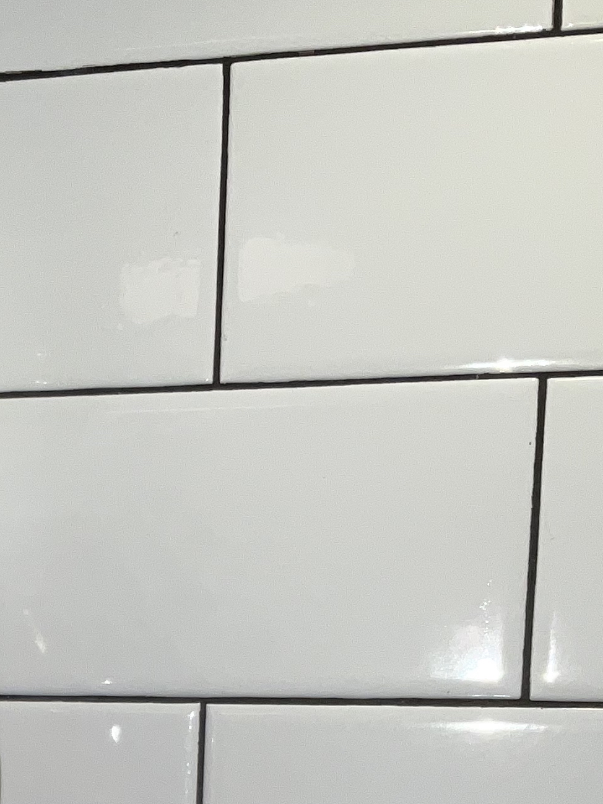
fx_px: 2091
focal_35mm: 90
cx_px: -204
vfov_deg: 20.6
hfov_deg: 15.5
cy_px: 927
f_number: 1.8
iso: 16
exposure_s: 1/116
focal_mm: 3
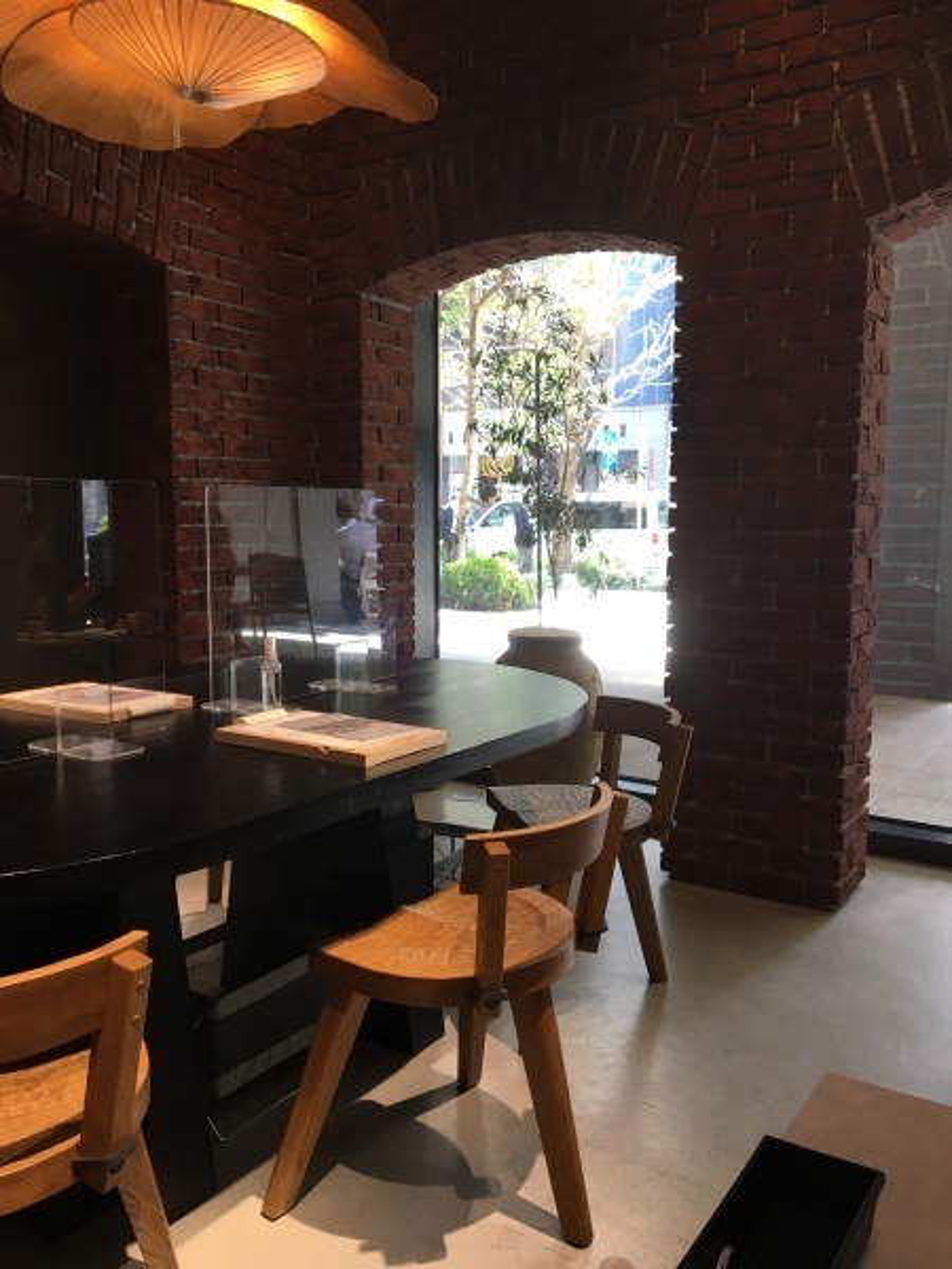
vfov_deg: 61.7
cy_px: 634
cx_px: 476
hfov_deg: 48.2
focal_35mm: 29
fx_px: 1063
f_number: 2.2
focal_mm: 4.15
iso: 25
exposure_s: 1/30
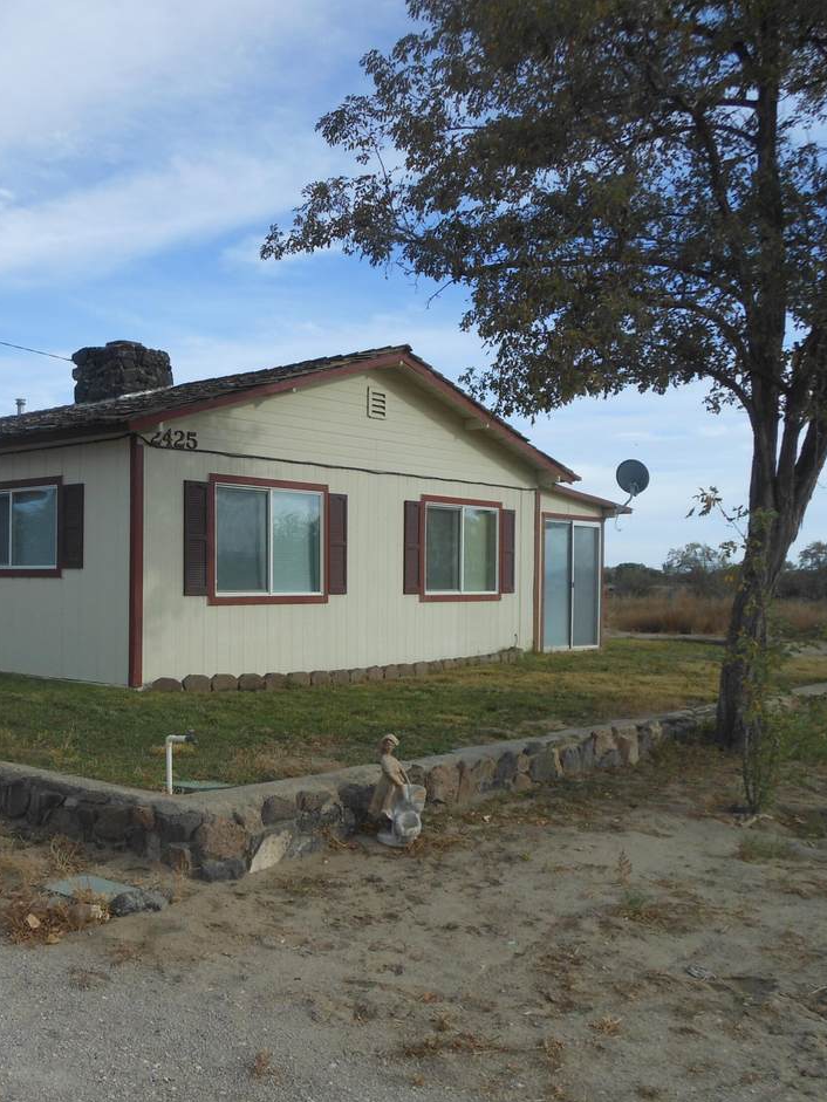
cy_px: 561
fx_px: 1083
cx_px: 180
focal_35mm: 34
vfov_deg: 53.9
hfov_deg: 40.3
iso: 80
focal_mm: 4.5
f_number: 3.2
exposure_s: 1/800
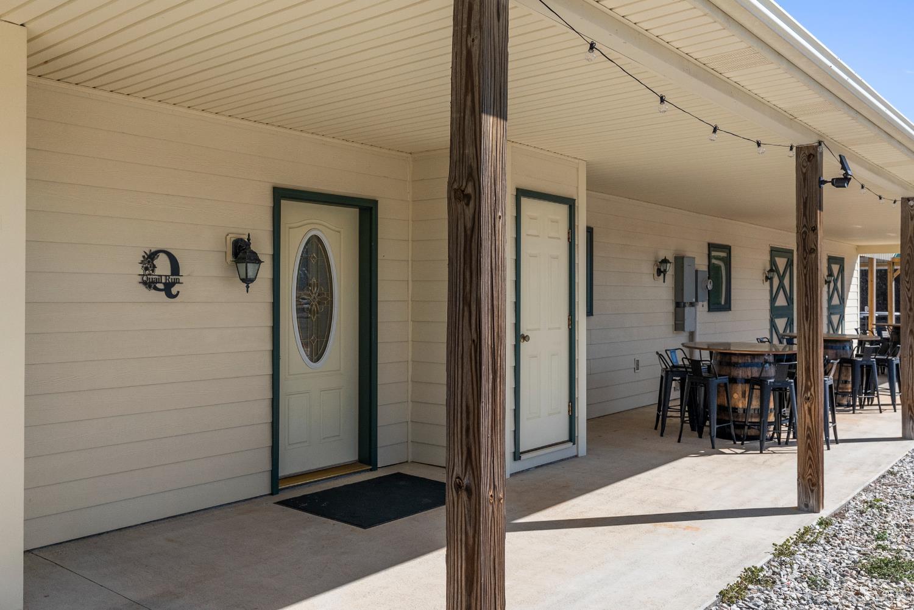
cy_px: 305
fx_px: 787
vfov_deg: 42.4
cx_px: 457
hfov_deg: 60.3
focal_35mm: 31
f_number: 7.1
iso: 1600
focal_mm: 31
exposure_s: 1/2500
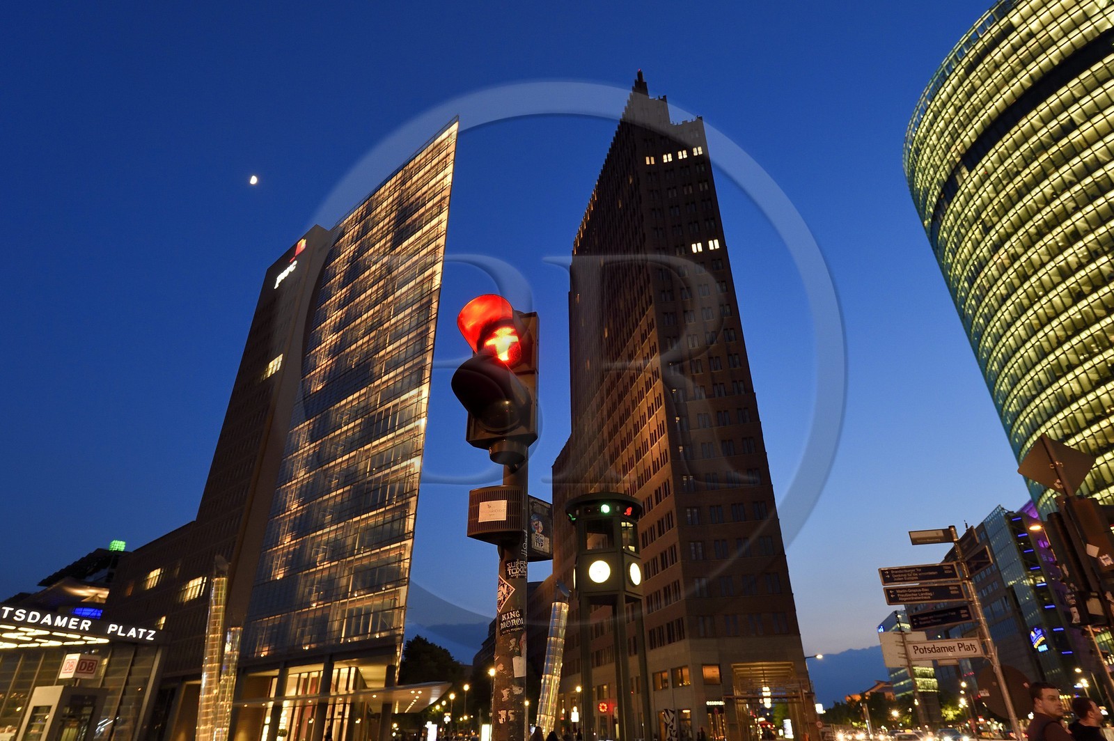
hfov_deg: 84.0
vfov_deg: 61.8
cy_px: 370
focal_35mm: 20
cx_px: 557
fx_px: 618
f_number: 6.3
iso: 3200
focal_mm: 20
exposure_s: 1/25
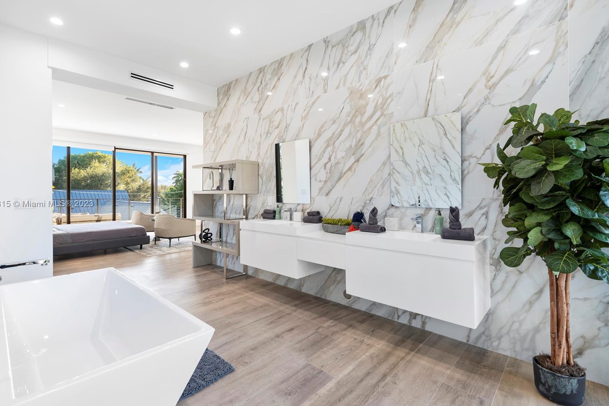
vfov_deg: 70.4
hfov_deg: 93.2
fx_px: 288
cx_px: 288
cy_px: 204
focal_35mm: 17
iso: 320
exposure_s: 1/30
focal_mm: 16
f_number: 8
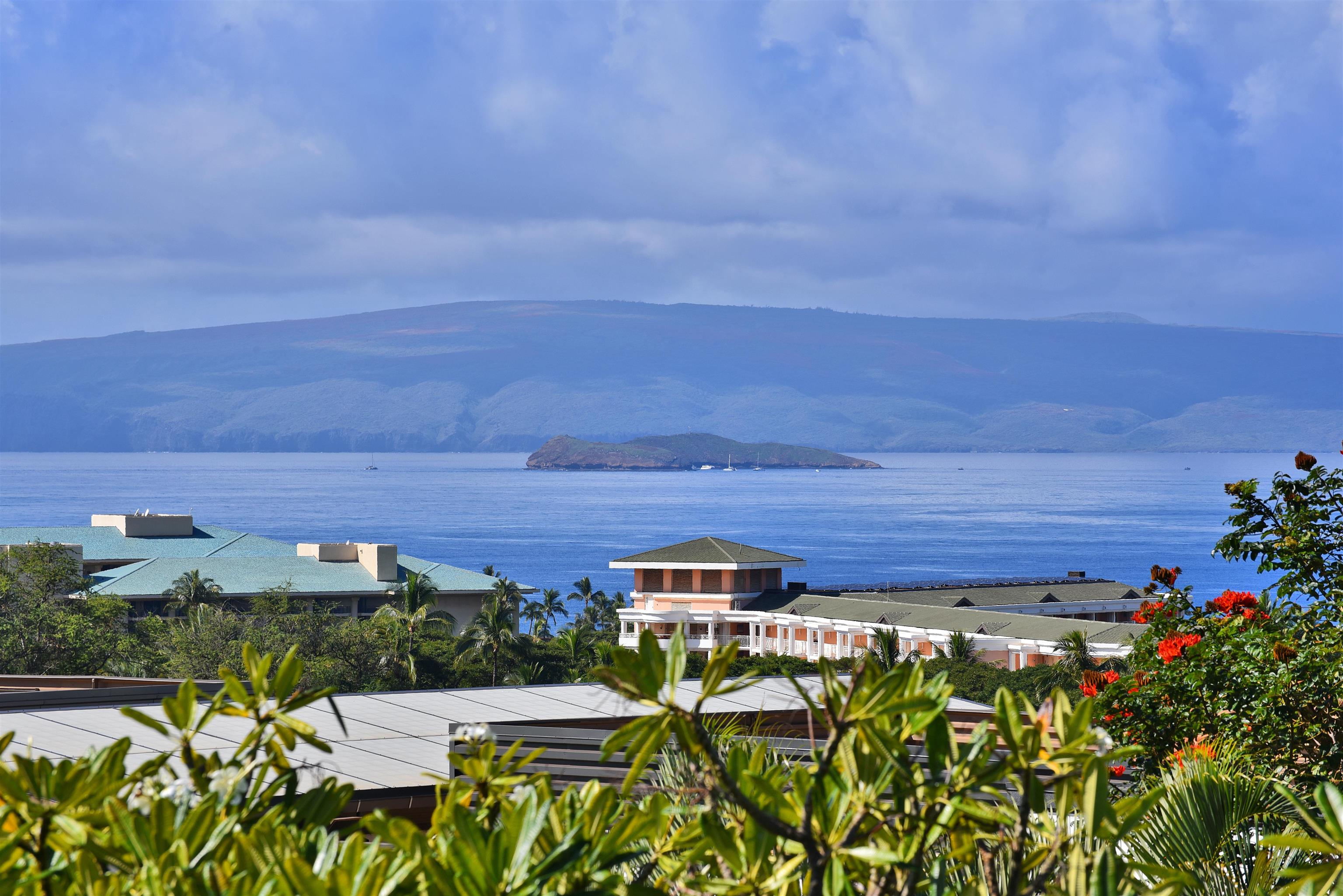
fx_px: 6343
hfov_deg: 12.1
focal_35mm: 170
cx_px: 672
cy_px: 448
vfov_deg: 8.1
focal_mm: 170
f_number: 14
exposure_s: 1/200
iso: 125
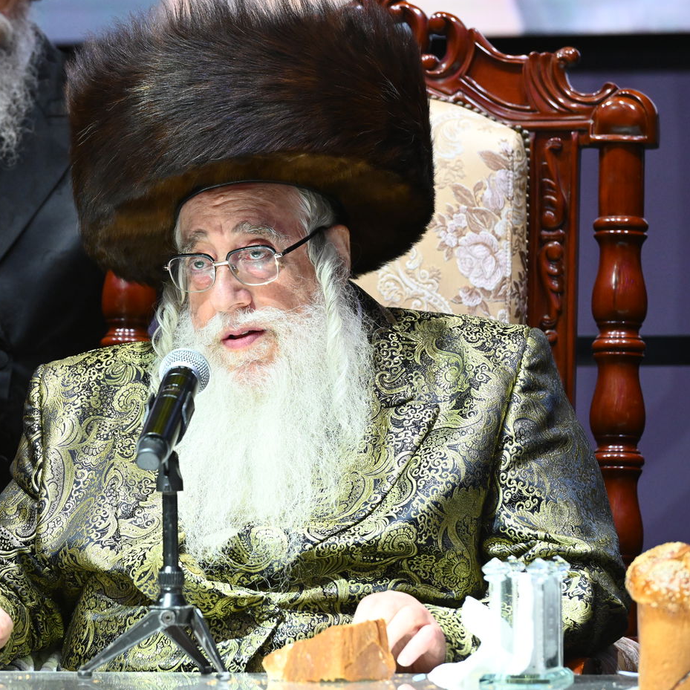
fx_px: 5773
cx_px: 224
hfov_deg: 6.8
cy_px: 345
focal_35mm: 256
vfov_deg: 6.8
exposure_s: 1/125
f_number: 8
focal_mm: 200
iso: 4000
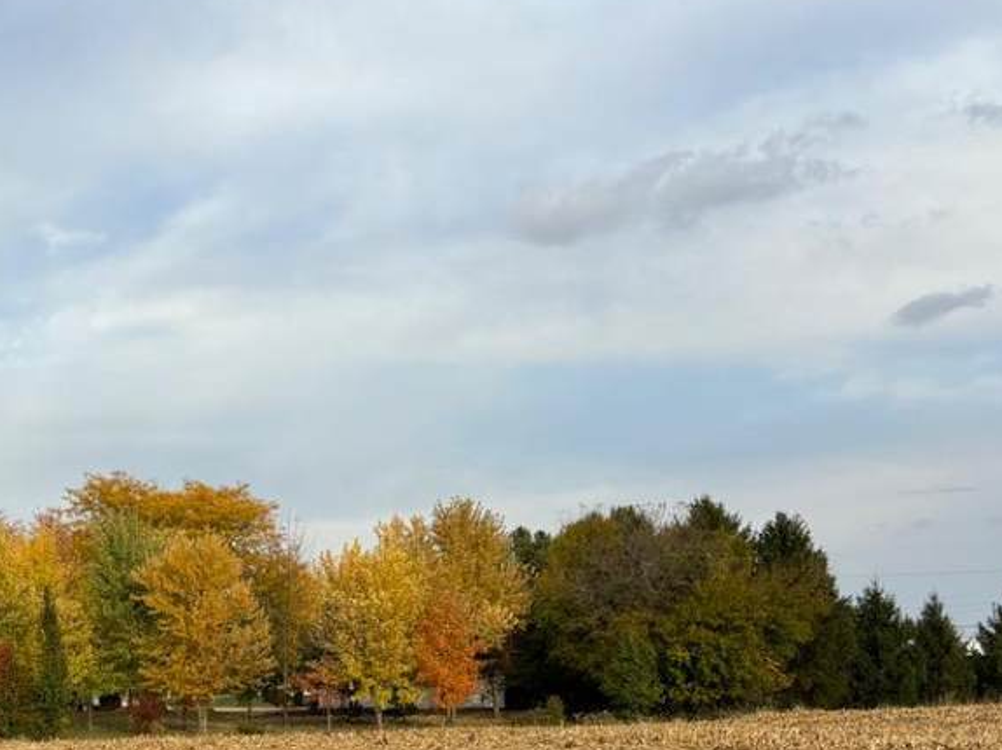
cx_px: 73
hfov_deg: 31.5
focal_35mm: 58
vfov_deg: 24.2
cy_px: 731
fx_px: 1678
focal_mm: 5.96
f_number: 1.6
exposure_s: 1/1845
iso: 50
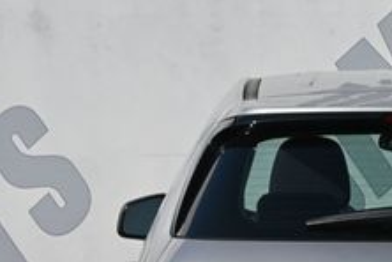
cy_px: 331
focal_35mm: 216
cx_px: 422
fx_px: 2352
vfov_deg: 6.3
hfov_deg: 9.4
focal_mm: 50
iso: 100
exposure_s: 1/400
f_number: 7.1
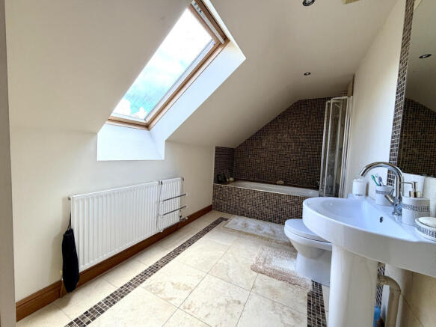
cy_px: 164
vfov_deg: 85.7
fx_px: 176
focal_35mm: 14
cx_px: 218
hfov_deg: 102.1
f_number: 2.2
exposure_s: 1/121
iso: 100
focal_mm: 2.22
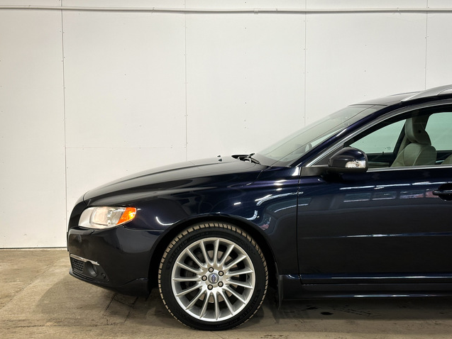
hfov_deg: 38.9
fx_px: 640
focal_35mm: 49
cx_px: 229
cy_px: 167
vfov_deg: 29.7
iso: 125
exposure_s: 1/50
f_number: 1.8
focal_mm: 6.86
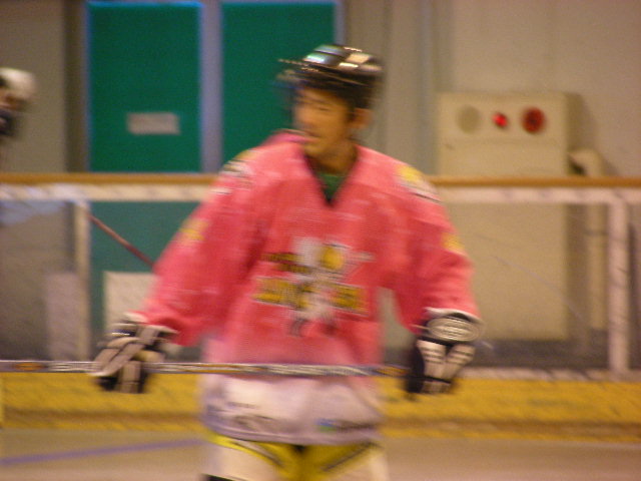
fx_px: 7037
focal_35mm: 380
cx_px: 320
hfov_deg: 5.2
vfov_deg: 3.9
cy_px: 240
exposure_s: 1/20.1
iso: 200
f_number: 3.5
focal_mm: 63.3
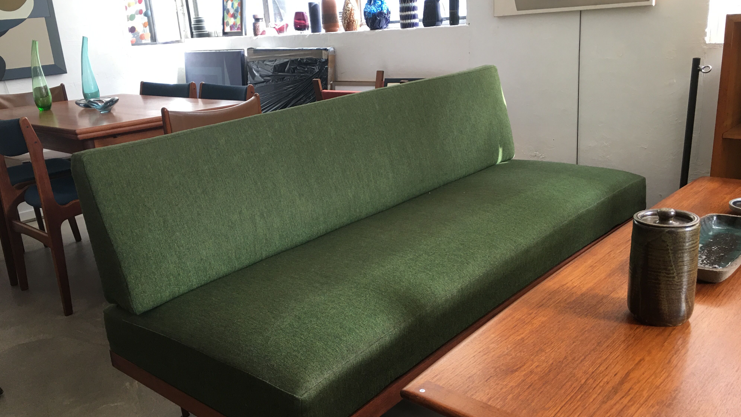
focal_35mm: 32
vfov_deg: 36.6
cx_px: 369
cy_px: 241
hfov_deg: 61.0
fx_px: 629
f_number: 2.2
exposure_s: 1/33
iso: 40
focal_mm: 4.15
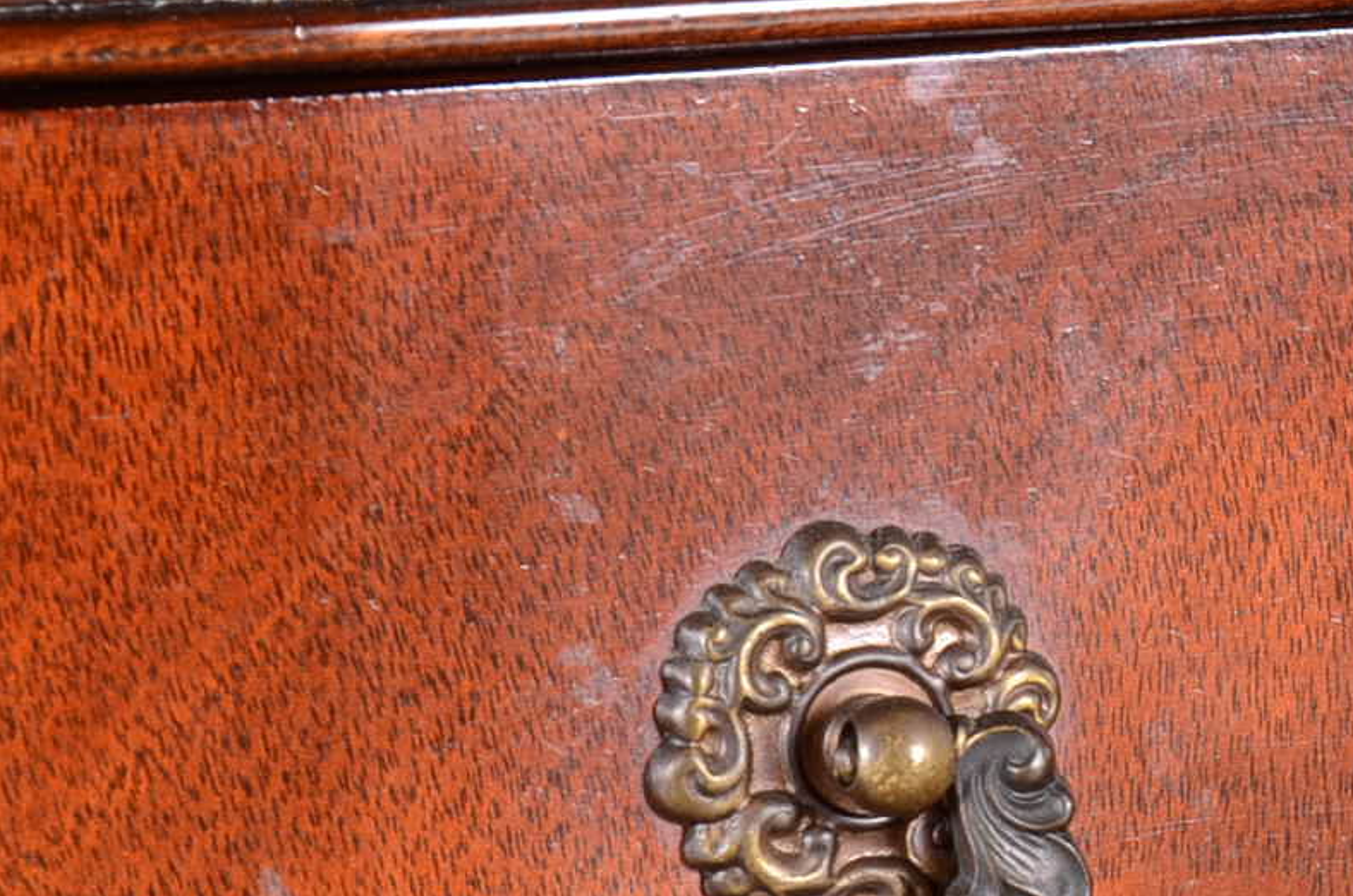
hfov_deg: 7.5
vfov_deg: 5.0
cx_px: 1427
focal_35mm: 272
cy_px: 501
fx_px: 10202
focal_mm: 58
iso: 125
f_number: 8
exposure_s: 1/125
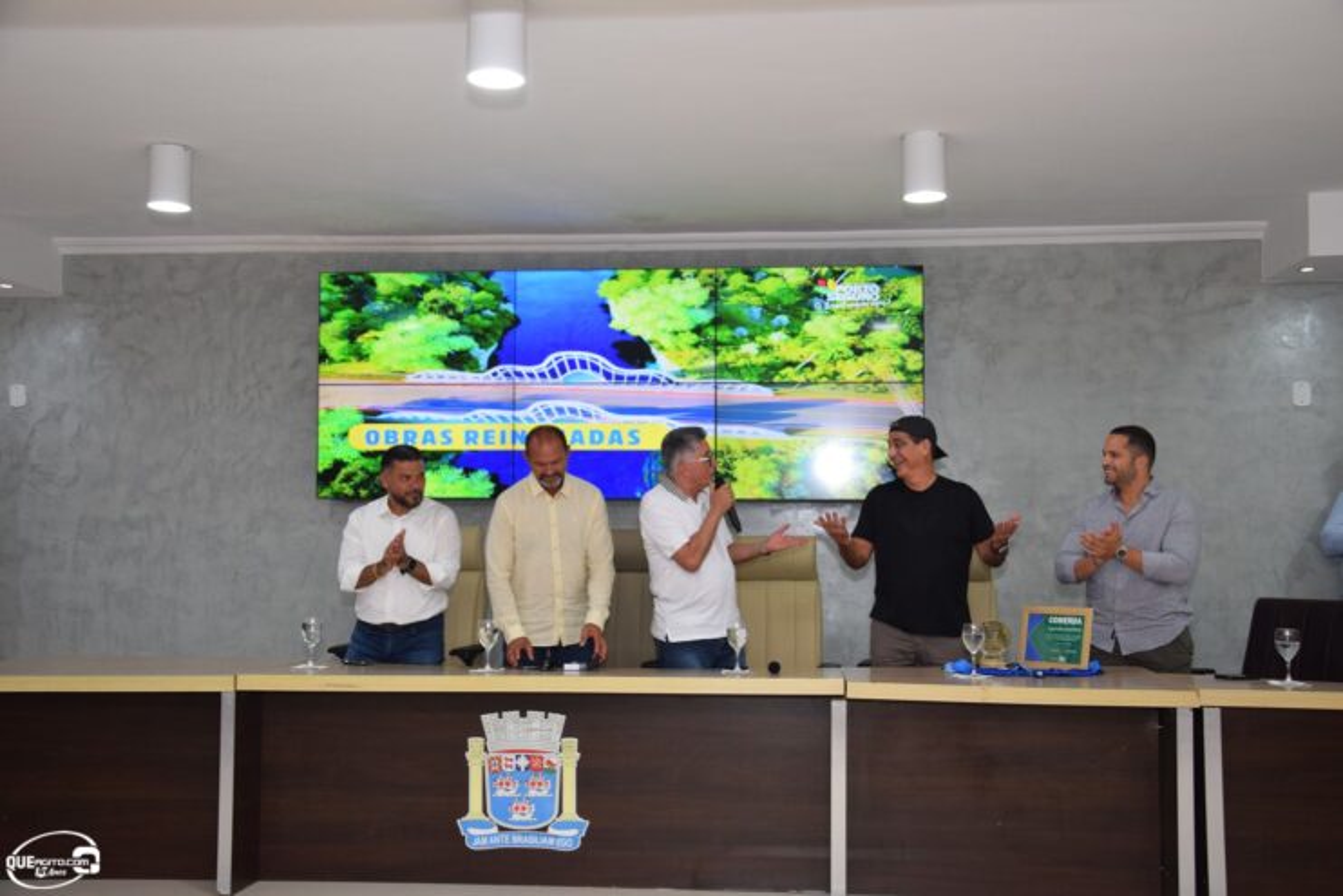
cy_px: 448
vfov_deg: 34.2
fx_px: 1455
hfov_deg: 49.5
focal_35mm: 39
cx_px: 672
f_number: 5
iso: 800
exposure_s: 1/100
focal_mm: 26
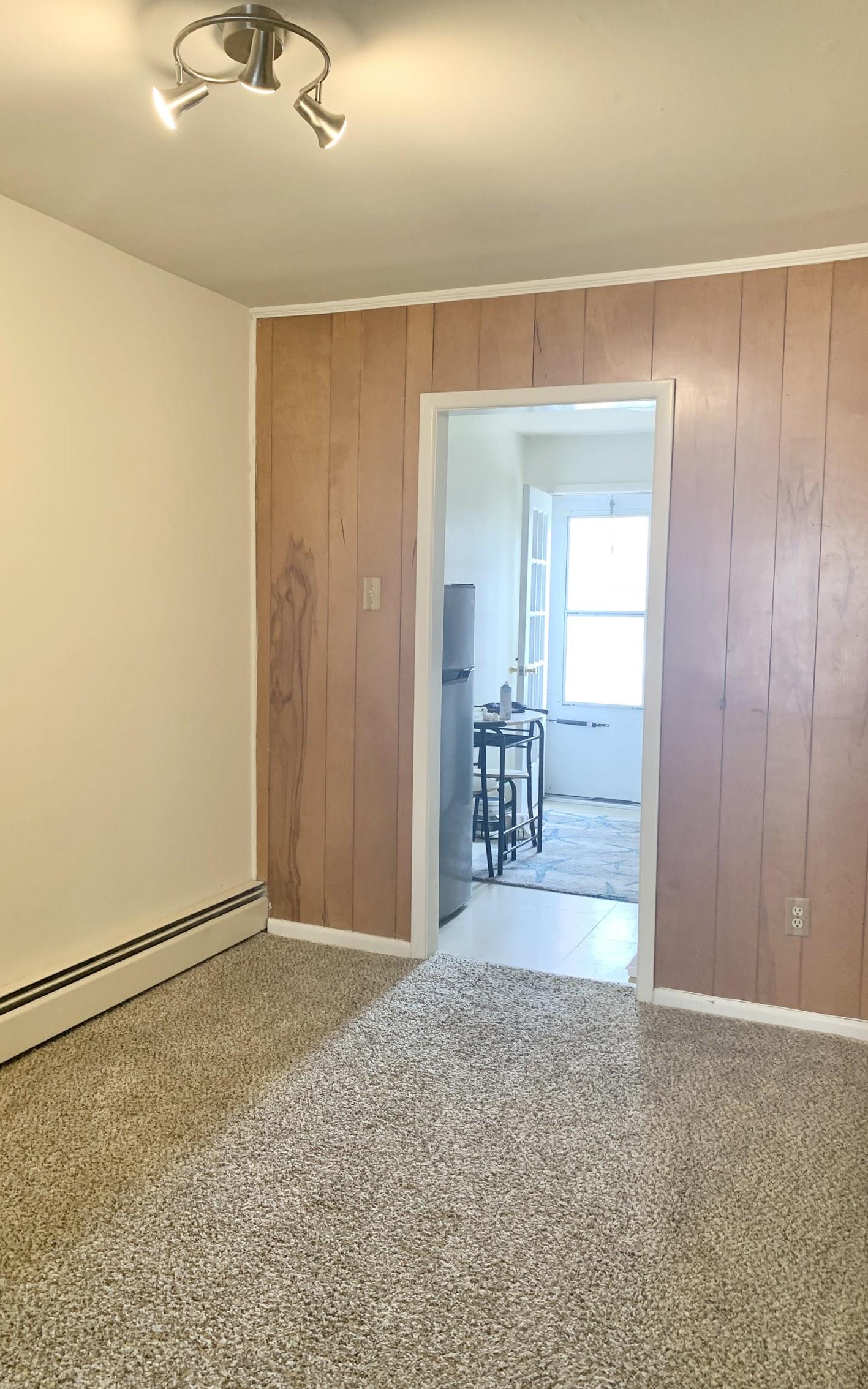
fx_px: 1060
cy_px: 689
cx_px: 400
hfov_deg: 44.5
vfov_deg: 66.5
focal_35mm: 28
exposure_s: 1/60
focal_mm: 4.25
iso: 160
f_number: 1.8
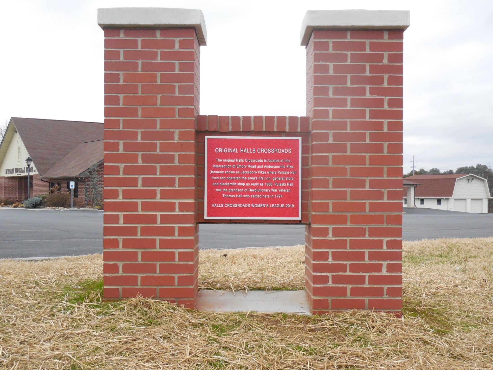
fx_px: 684
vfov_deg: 30.3
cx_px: 246
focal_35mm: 48
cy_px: 185
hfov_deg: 39.7
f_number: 4
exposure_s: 1/250
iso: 800
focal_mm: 8.7
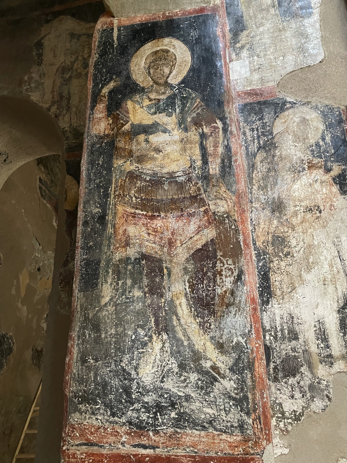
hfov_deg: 53.1
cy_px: 232
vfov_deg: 67.3
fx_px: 347
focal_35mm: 26
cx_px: 174
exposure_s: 1/47
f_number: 1.6
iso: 500
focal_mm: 4.2
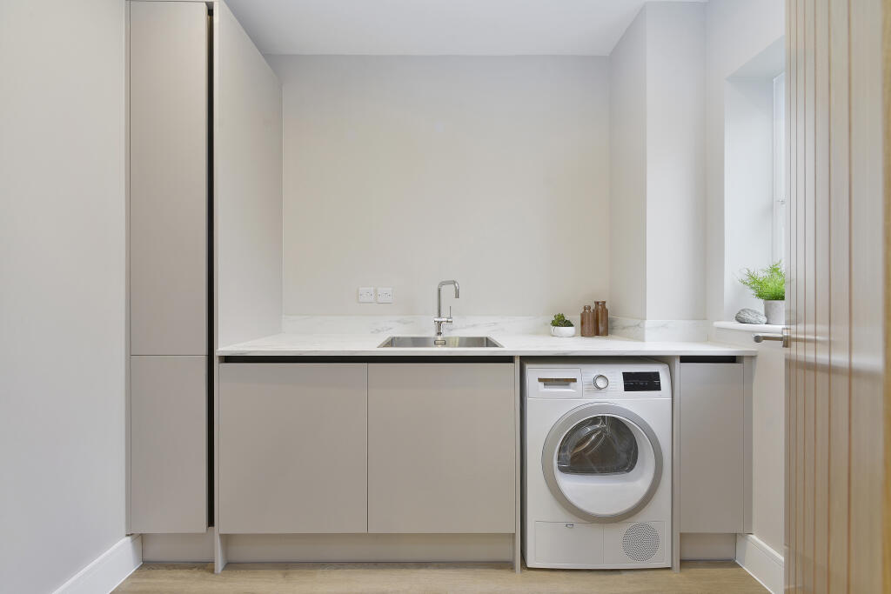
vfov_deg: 81.2
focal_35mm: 14
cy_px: 297
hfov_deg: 104.2
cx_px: 446
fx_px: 347
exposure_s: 1/15
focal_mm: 14
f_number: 7.1
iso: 400
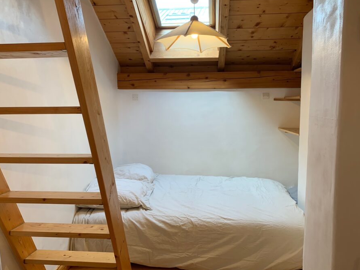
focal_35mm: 30
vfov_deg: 46.8
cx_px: 181
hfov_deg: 59.9
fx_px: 312
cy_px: 132
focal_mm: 4.25
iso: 64
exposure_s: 1/50
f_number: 1.8
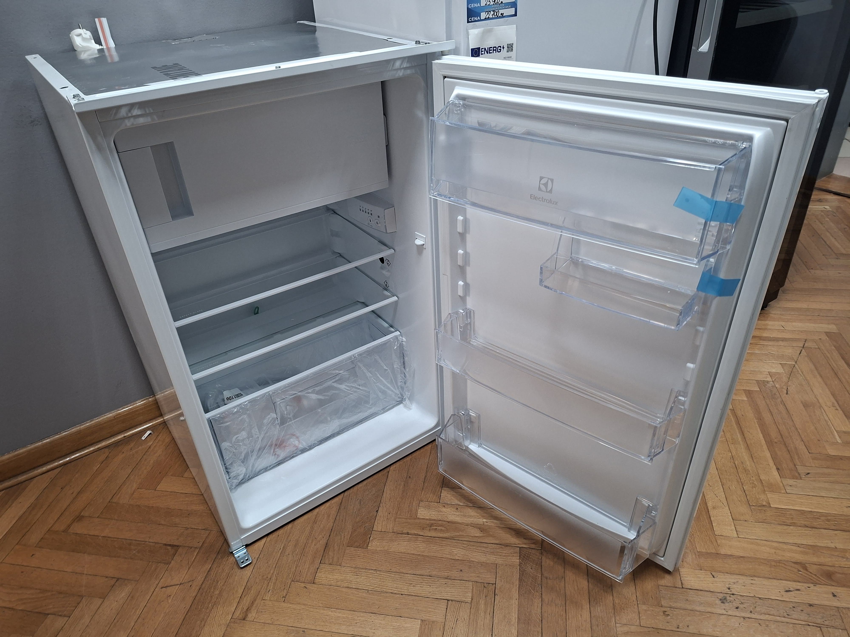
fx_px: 565
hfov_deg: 73.9
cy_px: 318
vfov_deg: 58.9
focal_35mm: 23
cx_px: 425
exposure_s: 1/50
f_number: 1.8
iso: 320
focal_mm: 5.54
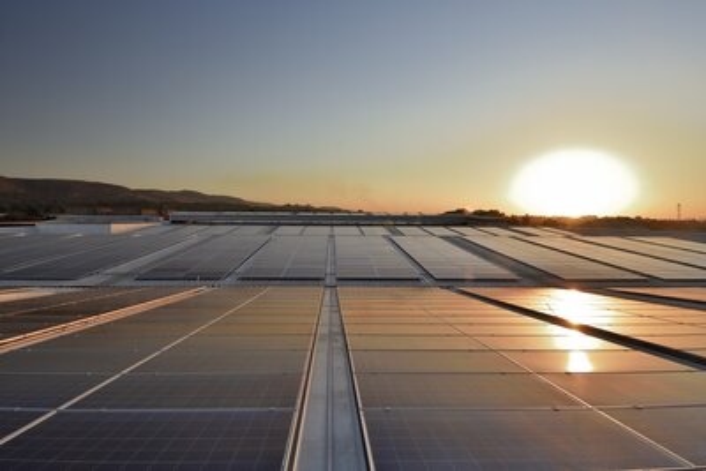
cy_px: 236
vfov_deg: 67.4
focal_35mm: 18
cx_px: 353
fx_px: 353
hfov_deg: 90.0
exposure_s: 1/15
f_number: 11
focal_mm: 12
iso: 100
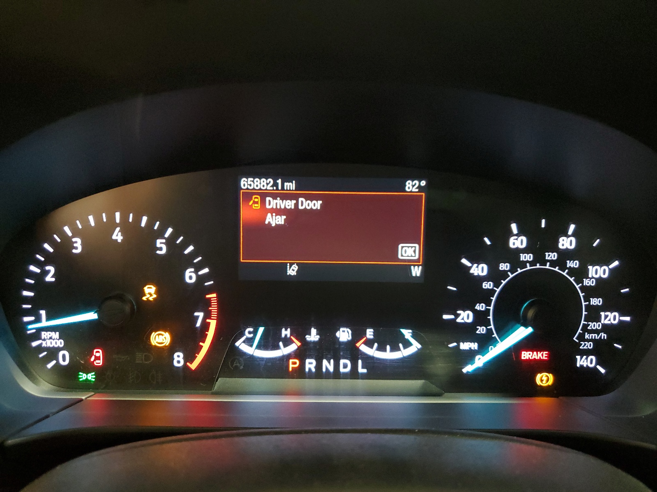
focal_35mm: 26
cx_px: 328
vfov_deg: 53.1
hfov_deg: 67.3
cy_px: 246
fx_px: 493
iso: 361
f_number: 1.5
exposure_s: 1/15
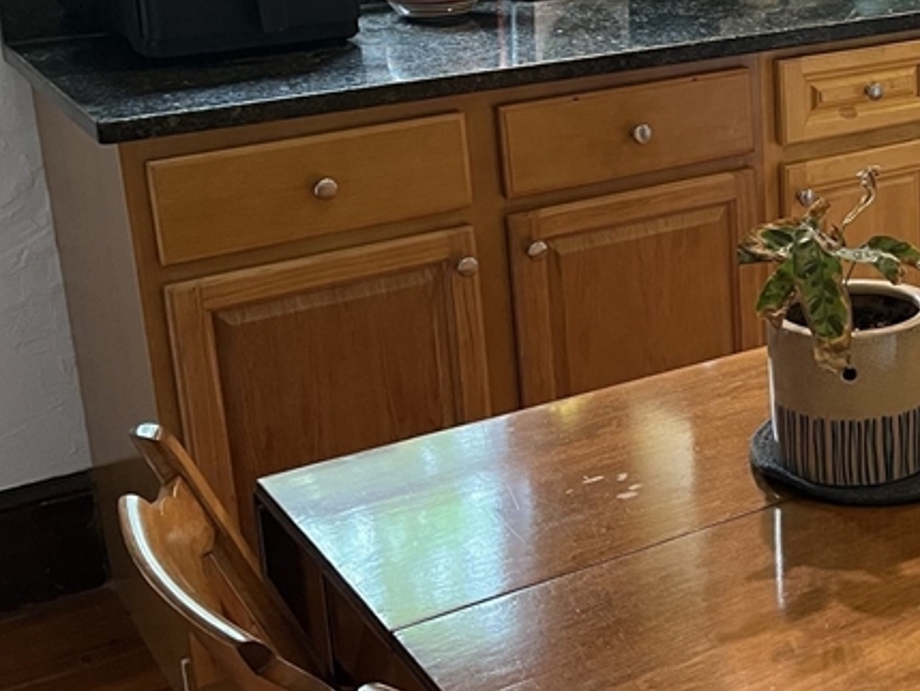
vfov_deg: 23.4
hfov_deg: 28.9
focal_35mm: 62
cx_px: 954
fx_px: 1648
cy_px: 167
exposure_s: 1/60
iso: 400
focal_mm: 5.1
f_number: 1.6
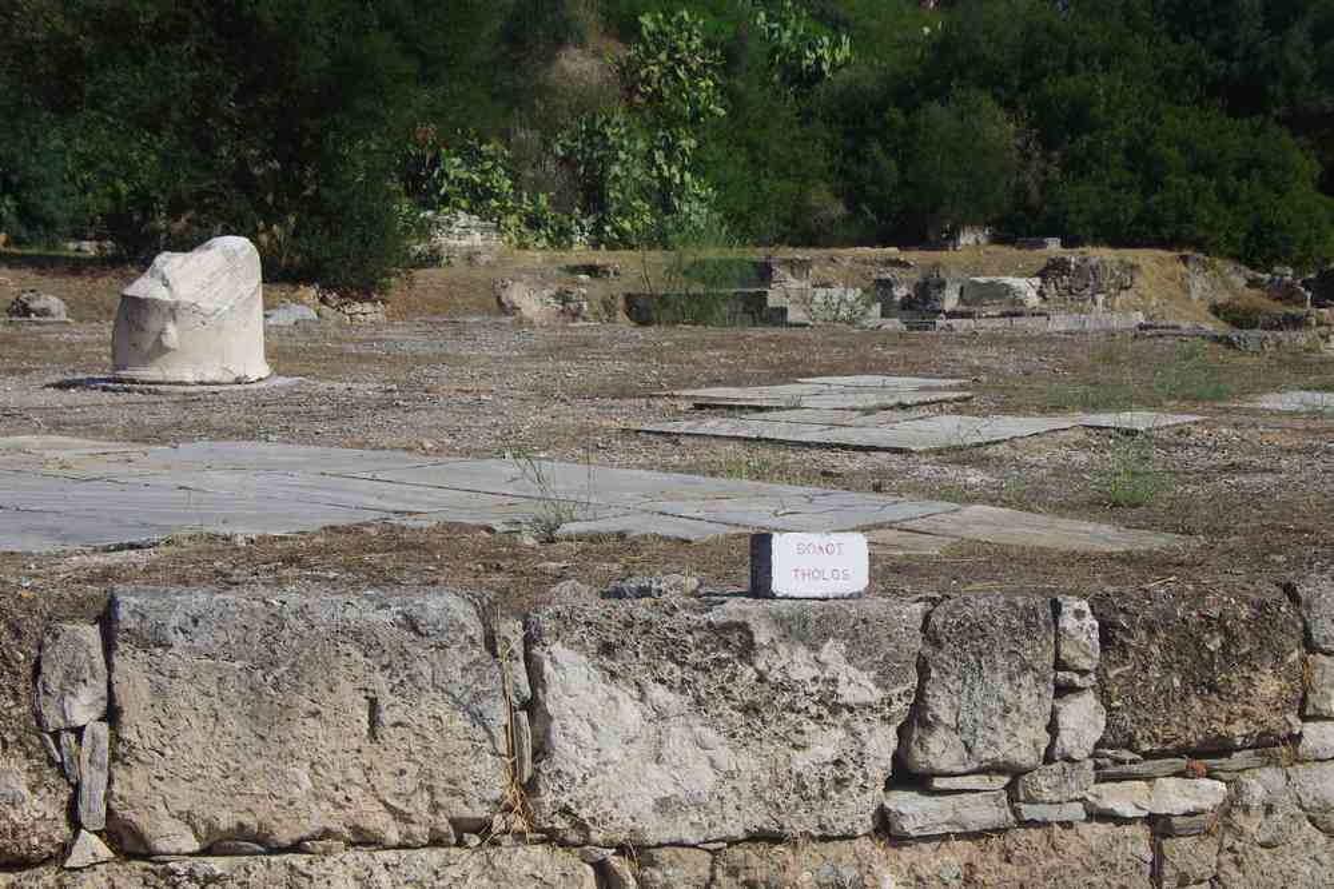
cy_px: 444
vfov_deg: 21.2
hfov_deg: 31.4
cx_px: 667
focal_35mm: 64
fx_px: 2371
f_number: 11
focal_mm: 42.5
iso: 200
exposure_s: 1/160
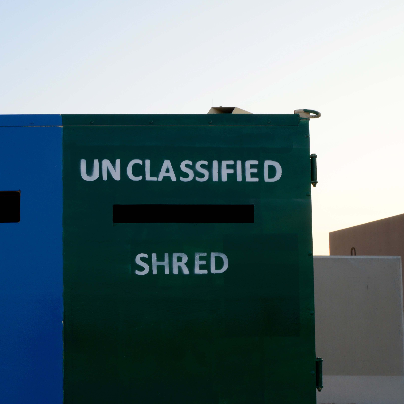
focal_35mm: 54
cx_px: 60
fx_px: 713
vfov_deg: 31.3
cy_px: 275
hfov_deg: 30.6
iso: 200
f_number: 16
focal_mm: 28
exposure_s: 1/25
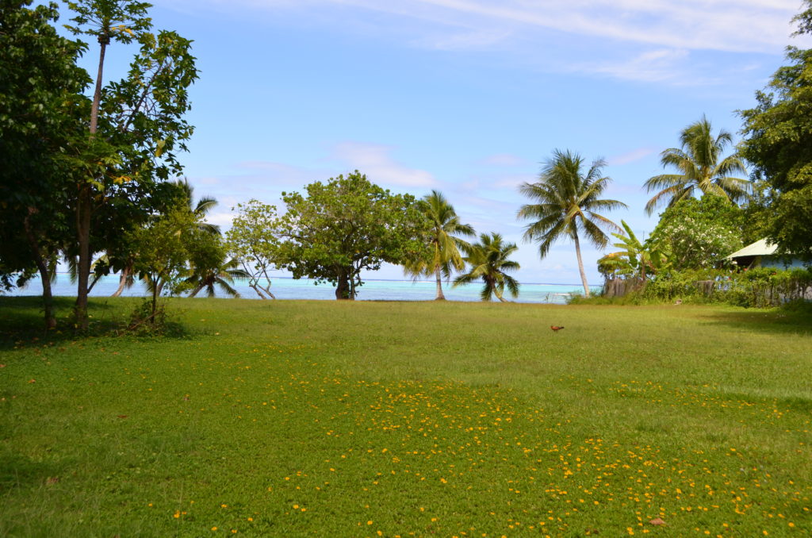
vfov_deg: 34.1
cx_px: 406
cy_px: 269
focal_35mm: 39
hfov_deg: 49.6
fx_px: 878
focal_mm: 26
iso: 125
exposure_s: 1/250
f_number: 8
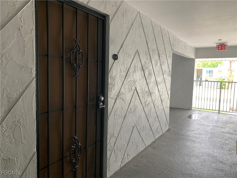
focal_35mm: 26
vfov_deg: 53.1
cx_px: 118
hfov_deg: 67.3
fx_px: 178
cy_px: 89
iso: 80
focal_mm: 4.25
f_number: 1.8
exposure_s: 1/121
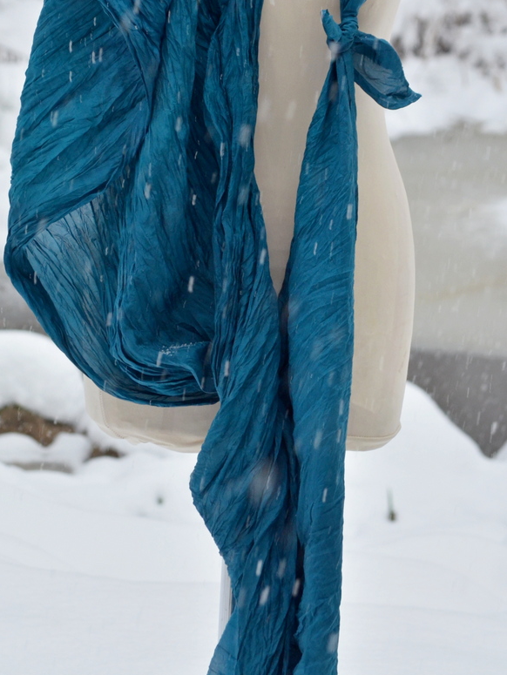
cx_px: 221
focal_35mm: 146
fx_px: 2844
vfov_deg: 13.5
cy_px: 218
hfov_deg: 10.2
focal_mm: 65
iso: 640
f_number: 9
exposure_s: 1/160
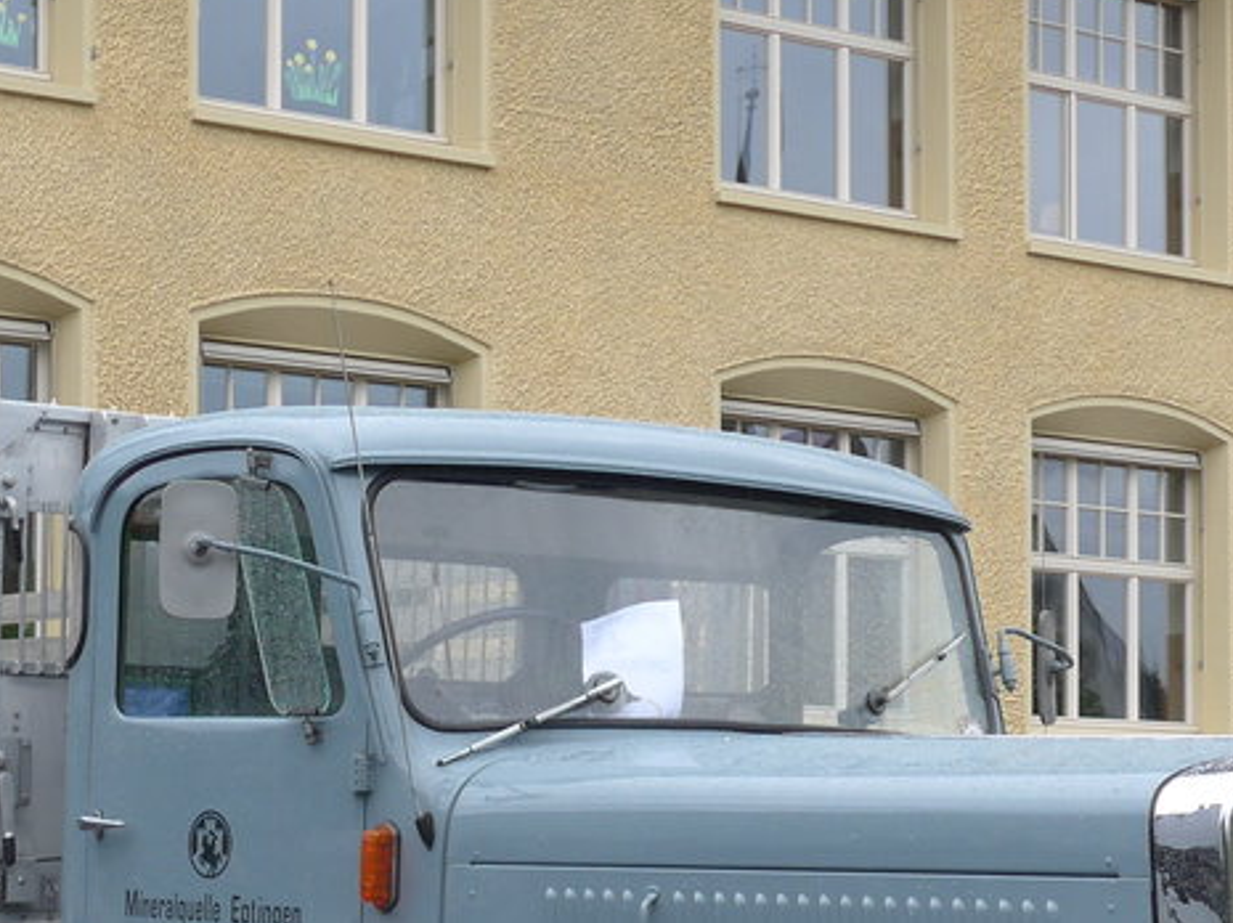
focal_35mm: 93
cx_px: 506
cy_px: 878
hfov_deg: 21.1
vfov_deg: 15.6
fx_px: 3310
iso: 80
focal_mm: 7.5
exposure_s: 1/200
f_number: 2.8
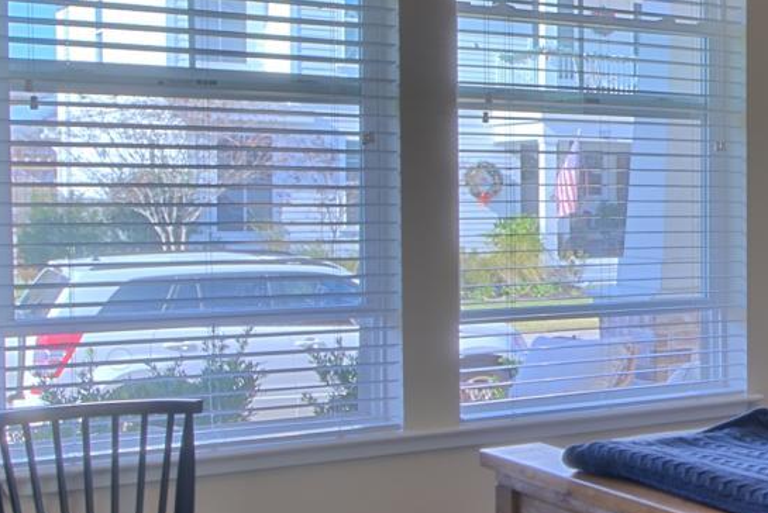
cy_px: 254
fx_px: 1409
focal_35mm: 66
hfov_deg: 25.2
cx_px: 1063
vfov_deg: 20.6
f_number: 19
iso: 200
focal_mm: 12
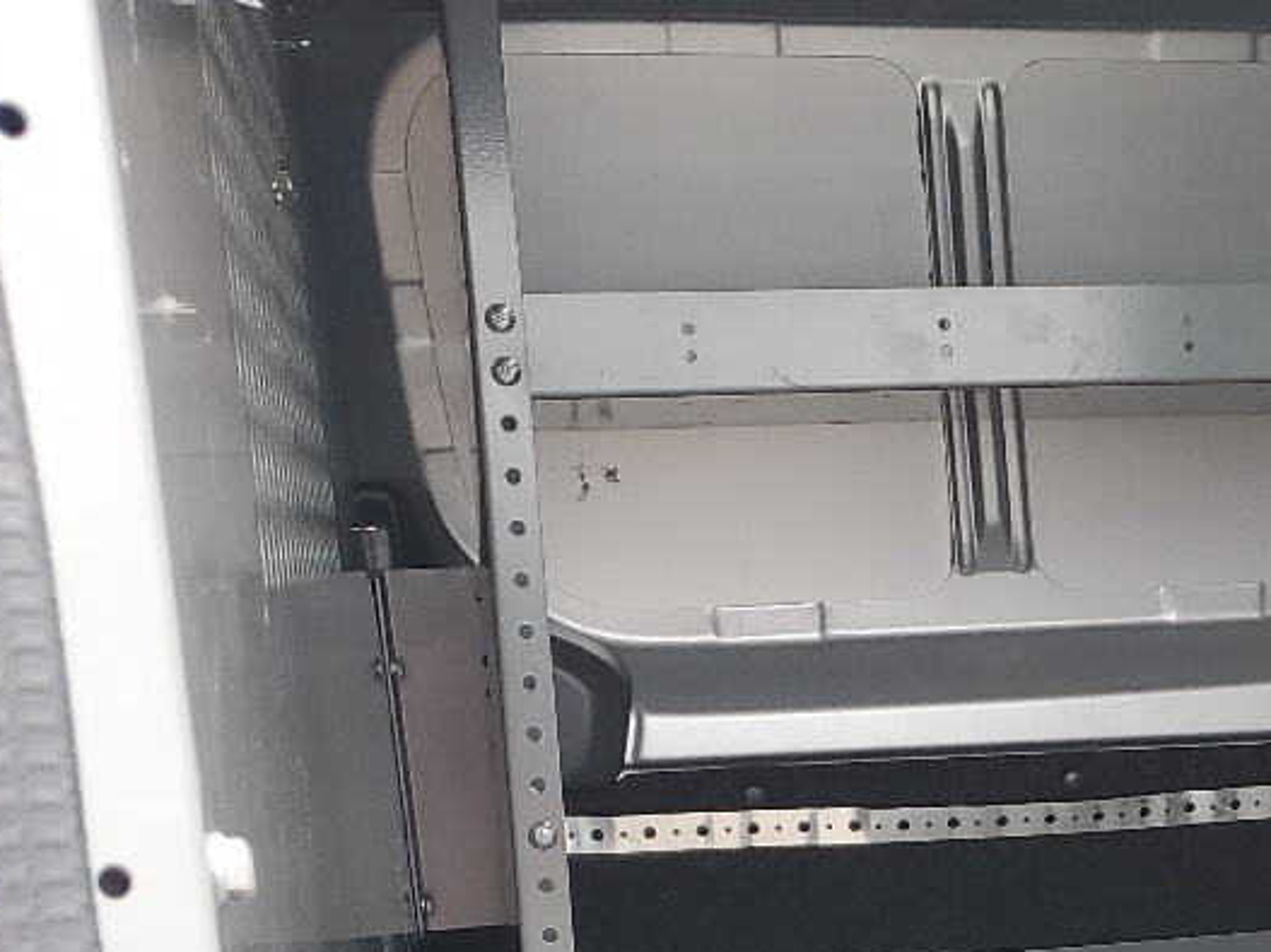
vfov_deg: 17.6
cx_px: 1623
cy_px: 1195
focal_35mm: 79
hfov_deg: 22.3
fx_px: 2900
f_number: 1.5
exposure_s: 1/132
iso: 50
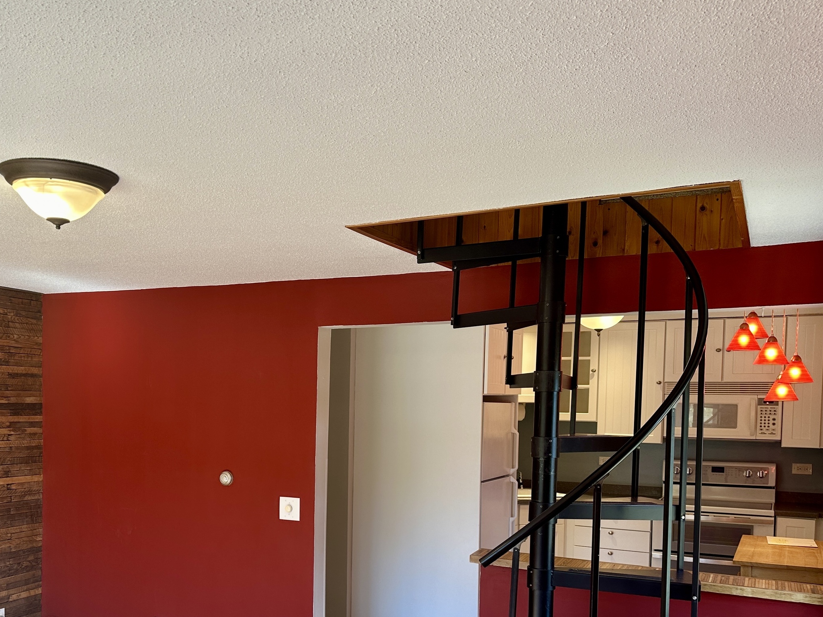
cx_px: 261
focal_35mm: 36
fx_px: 856
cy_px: 435
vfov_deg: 39.0
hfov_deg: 50.2
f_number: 1.78
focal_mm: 6.86
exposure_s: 1/120
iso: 64
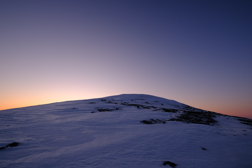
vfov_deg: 77.3
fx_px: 105
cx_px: 126
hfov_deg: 100.4
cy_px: 84
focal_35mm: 15
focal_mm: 10
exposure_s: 1/25
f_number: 8
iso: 160
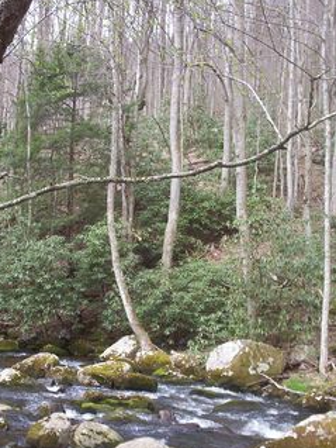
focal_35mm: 49
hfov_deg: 29.6
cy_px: 276
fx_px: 633
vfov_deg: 38.7
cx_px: 134
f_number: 4.5
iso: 100
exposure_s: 1/88.7
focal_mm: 6
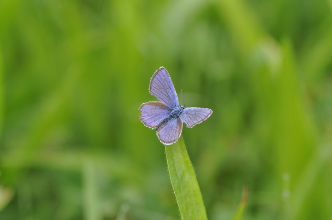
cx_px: 166
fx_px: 1451
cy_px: 110
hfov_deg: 13.1
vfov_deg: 8.7
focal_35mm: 158
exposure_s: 1/250
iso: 200
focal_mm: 105
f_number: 4
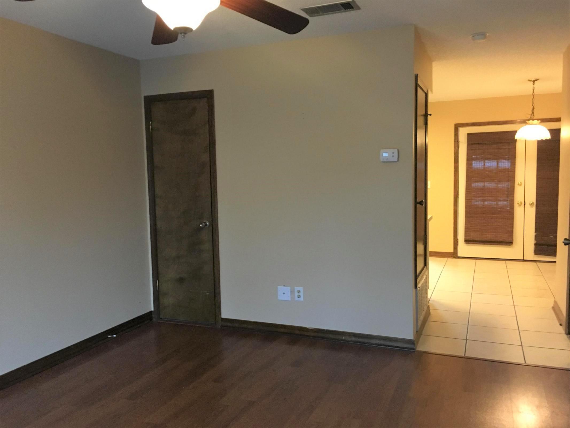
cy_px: 214
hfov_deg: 61.7
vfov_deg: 48.2
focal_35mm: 29
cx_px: 285
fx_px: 478
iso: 200
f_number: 2.2
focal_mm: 4.15
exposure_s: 1/17
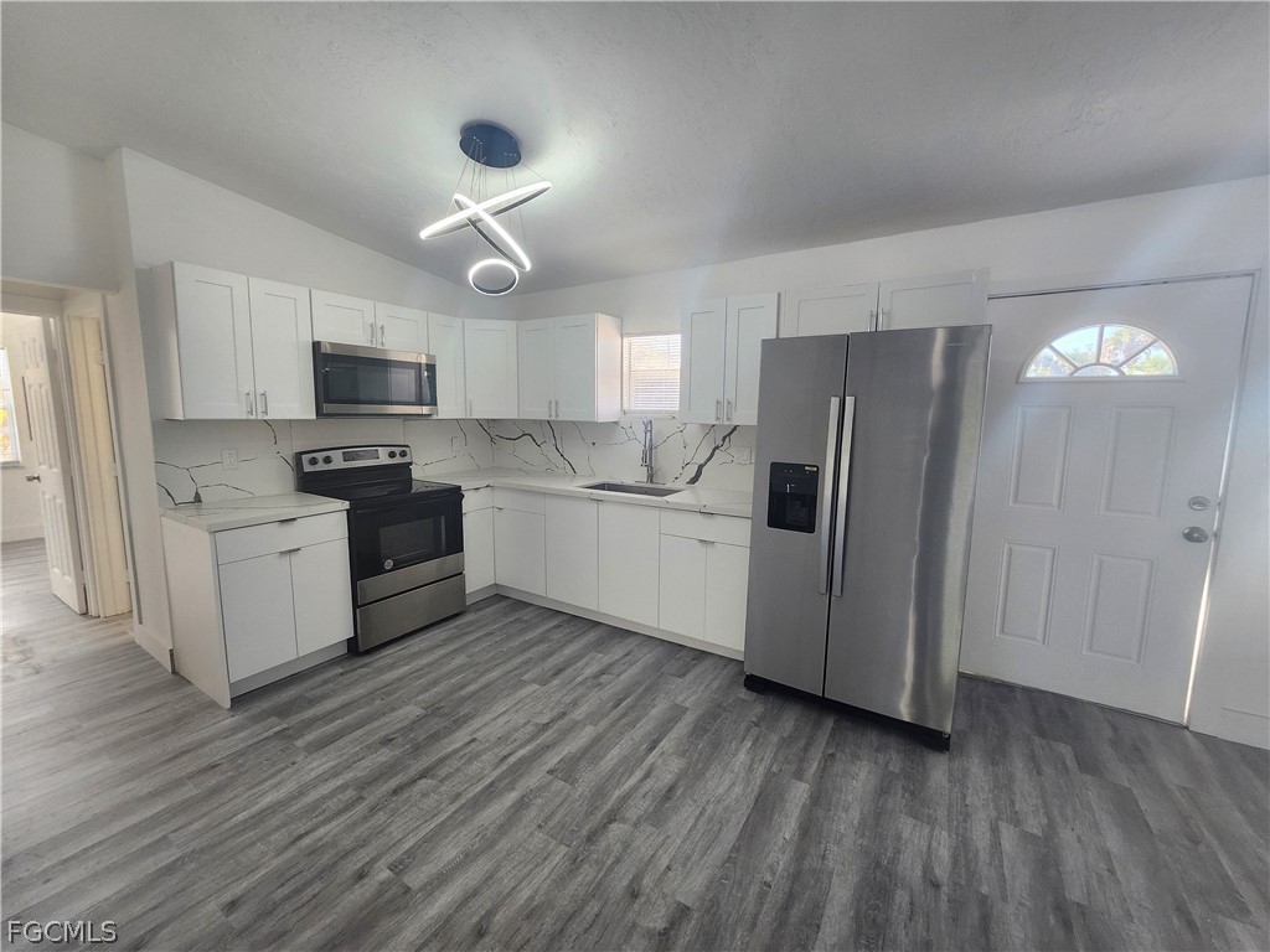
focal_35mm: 13
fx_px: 477
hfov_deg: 106.2
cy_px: 476
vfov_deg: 89.9
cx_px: 635
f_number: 2.2
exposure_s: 1/60
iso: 125
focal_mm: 1.74
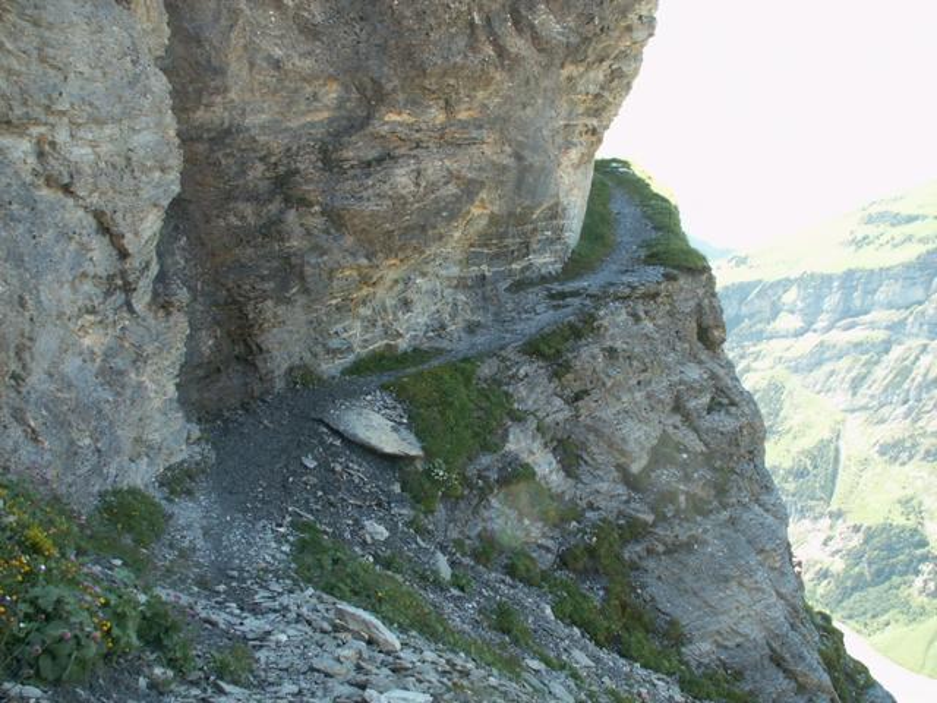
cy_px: 352
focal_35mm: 35
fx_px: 947
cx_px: 468
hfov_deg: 52.6
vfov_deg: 40.7
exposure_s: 1/50
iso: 50
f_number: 3.5
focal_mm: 5.86
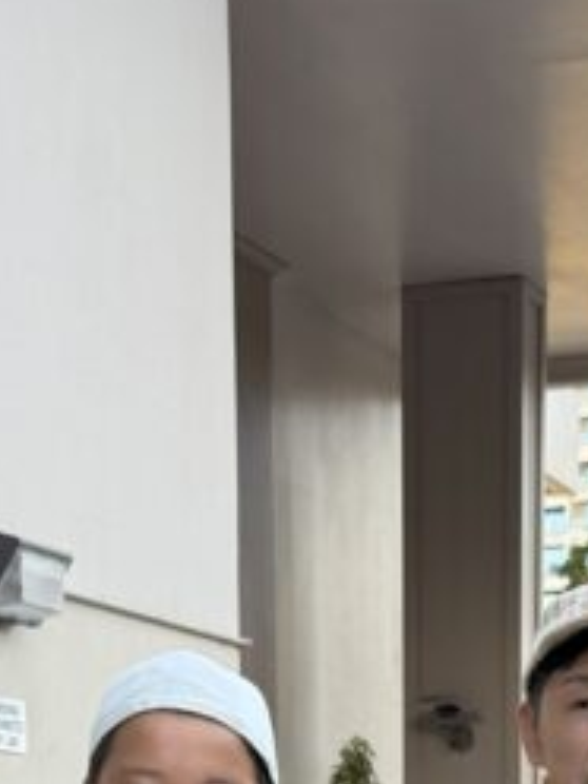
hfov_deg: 14.8
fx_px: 2242
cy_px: 1293
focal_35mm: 99
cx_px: 481
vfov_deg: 17.2
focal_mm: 6.76
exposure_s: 1/279
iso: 100
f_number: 1.78
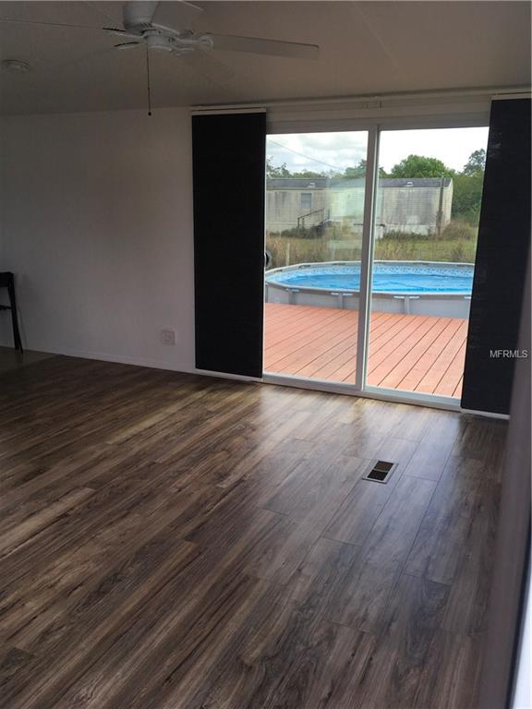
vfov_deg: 61.7
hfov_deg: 48.2
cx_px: 266
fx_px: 594
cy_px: 354
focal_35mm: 29
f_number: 2.2
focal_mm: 4.15
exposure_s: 1/276
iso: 25
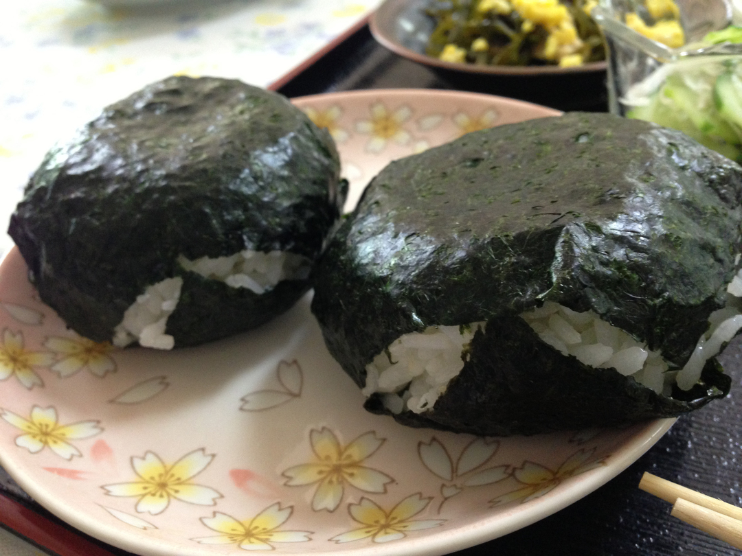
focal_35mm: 33
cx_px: 371
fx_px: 707
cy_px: 278
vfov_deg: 42.9
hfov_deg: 55.4
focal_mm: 4.13
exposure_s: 1/20
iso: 250
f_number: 2.4
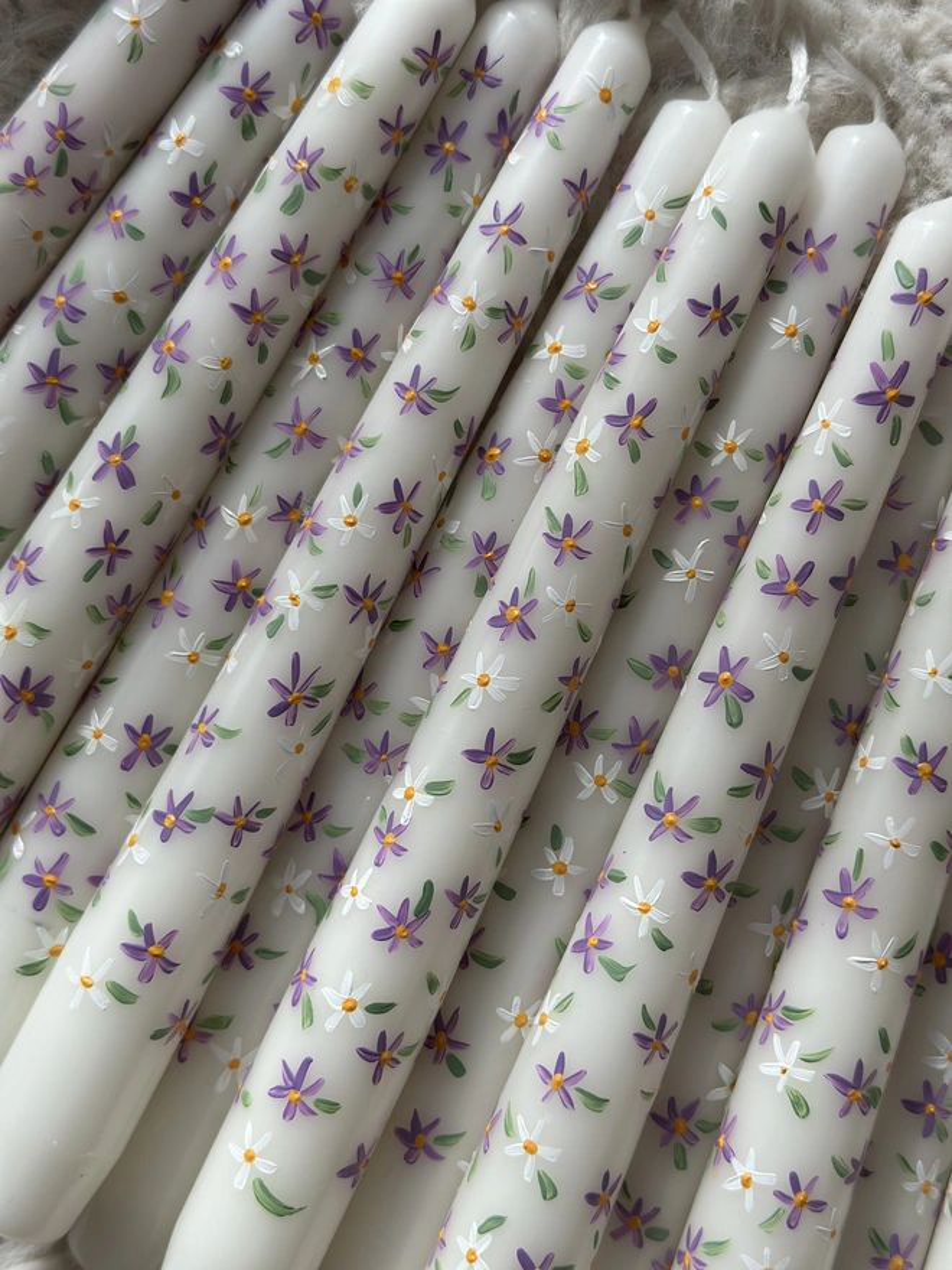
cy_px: 635
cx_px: 476
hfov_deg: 30.3
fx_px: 1760
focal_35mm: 48
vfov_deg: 39.7
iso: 80
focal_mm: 6.86
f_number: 1.78
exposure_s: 1/756
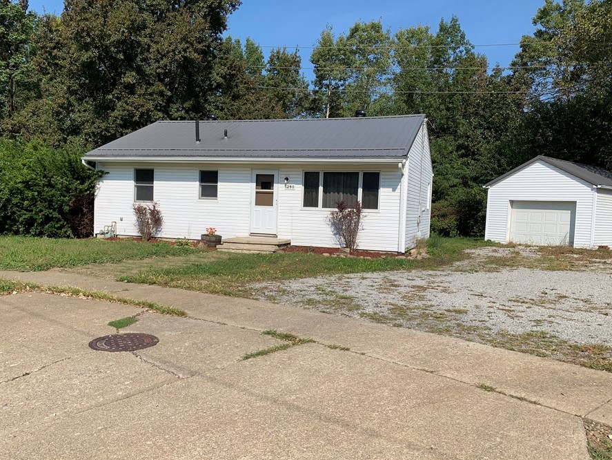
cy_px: 243
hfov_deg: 59.9
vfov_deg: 46.8
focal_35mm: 30
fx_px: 531
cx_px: 287
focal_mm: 4.25
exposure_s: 1/3289
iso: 25
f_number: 1.8
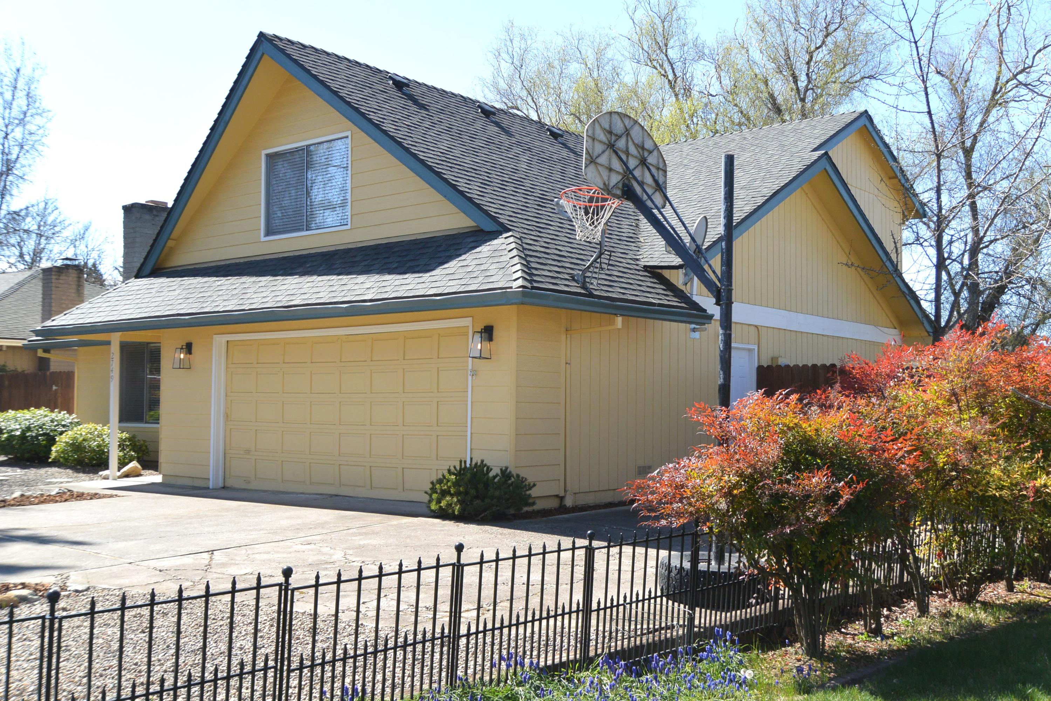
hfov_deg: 53.1
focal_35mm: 36
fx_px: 1051
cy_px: 350
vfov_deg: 36.9
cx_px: 526
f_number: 5
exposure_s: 1/400
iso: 160
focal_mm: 13.6
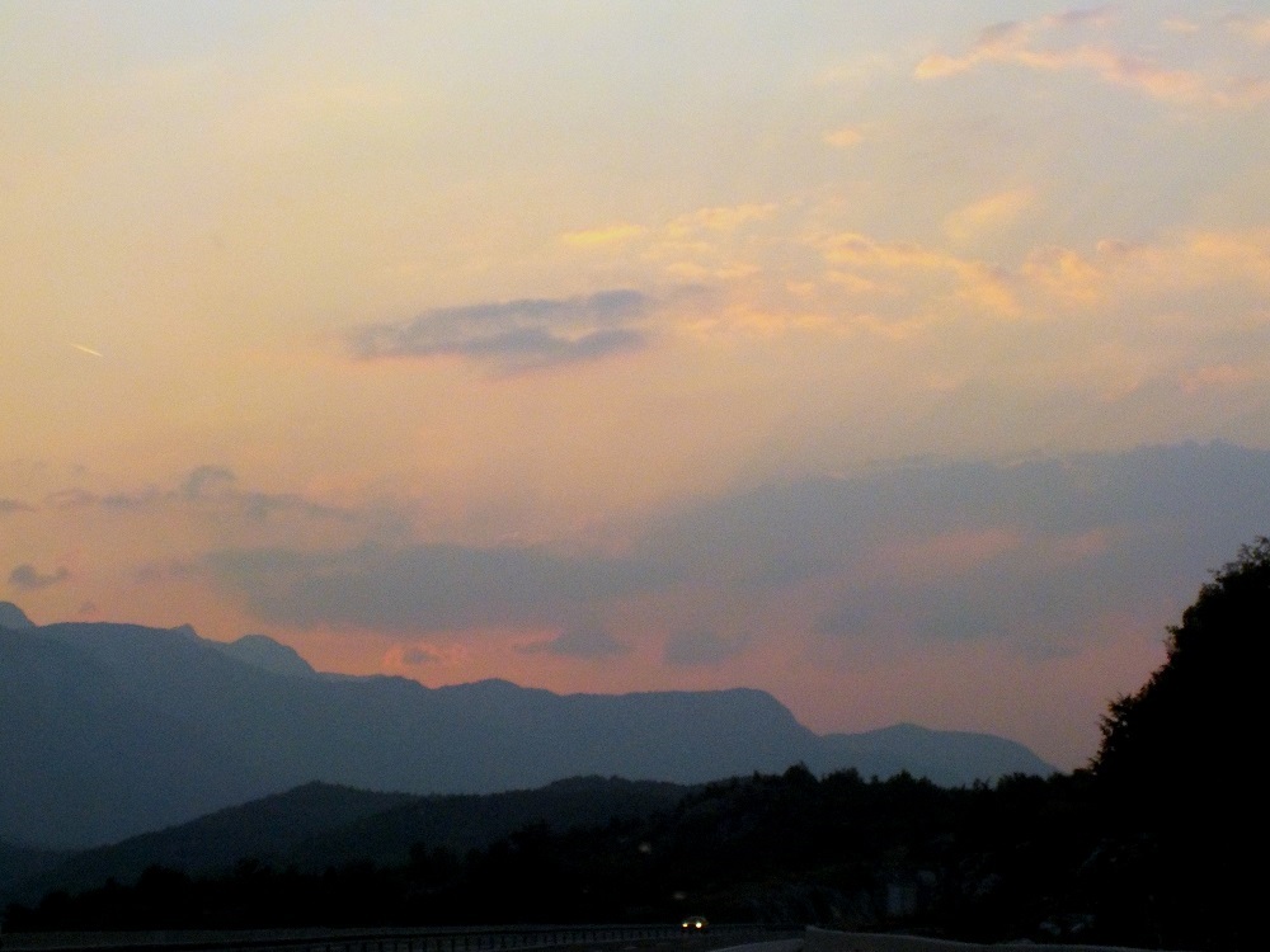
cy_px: 476
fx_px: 3302
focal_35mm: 90
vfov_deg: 16.4
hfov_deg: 21.8
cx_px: 635
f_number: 5.9
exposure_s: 1/250
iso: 360
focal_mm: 12.3
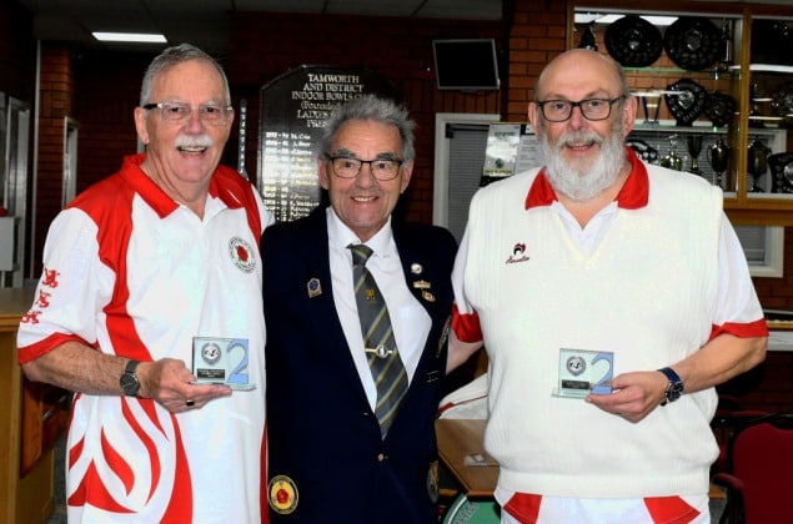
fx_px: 1252
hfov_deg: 35.1
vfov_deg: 23.7
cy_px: 262
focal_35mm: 57
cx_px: 396
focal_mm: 38
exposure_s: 1/200
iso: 3200
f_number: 9
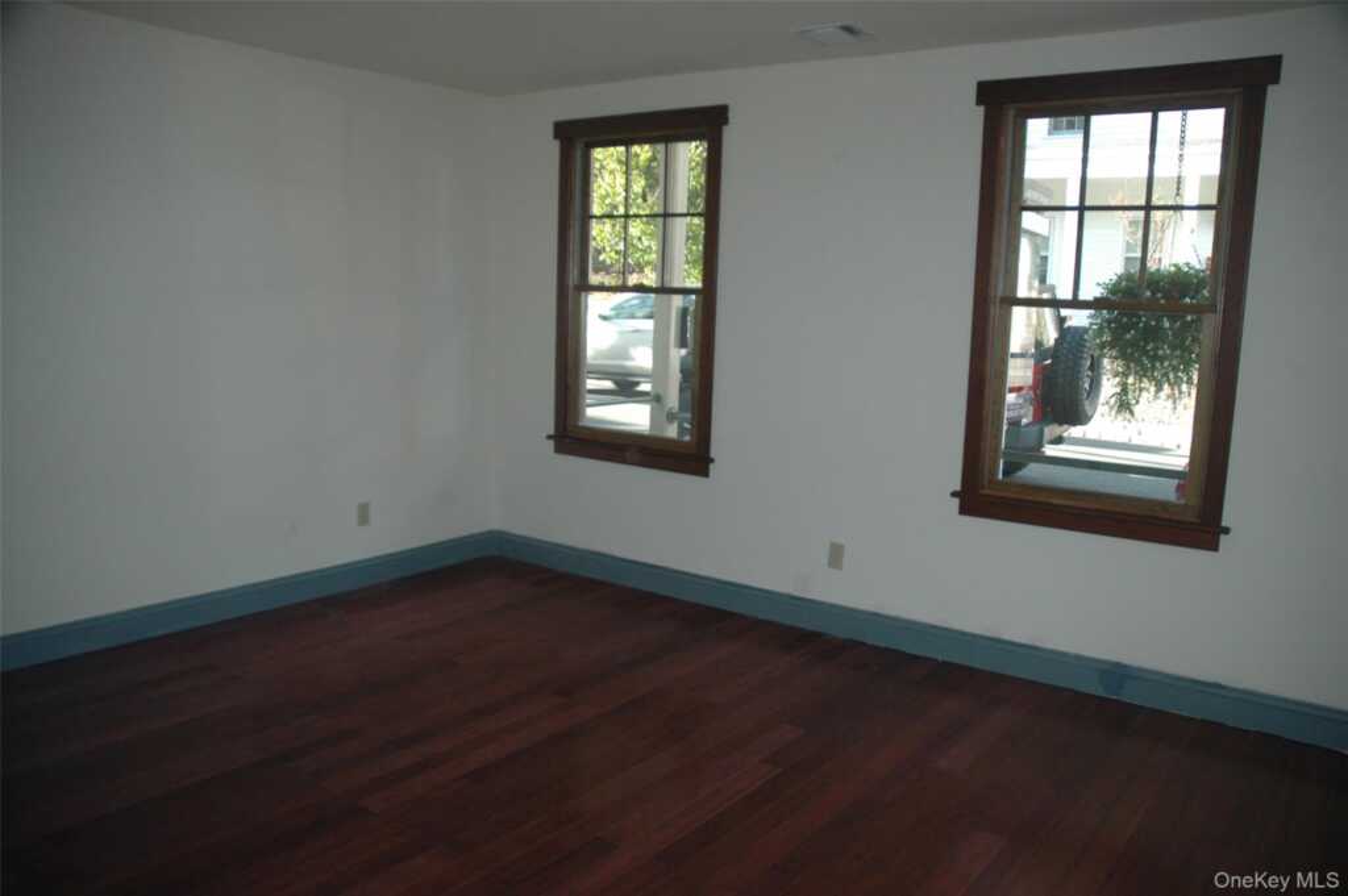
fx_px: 1010
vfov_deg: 47.9
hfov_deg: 67.4
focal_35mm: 27
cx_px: 674
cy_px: 448
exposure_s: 1/60
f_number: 3.5
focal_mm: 18
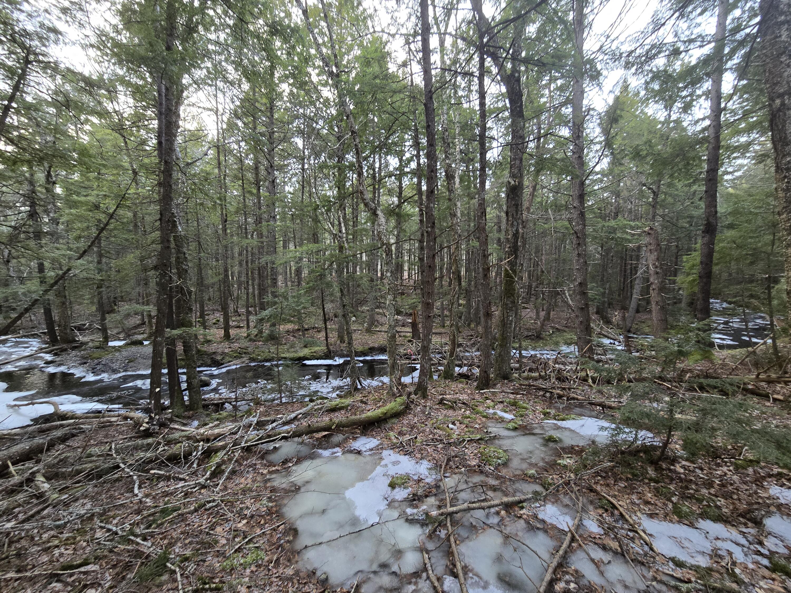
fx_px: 297
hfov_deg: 106.2
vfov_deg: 89.9
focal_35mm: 13
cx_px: 396
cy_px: 296
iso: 500
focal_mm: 2.2
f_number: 2.2
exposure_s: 1/60
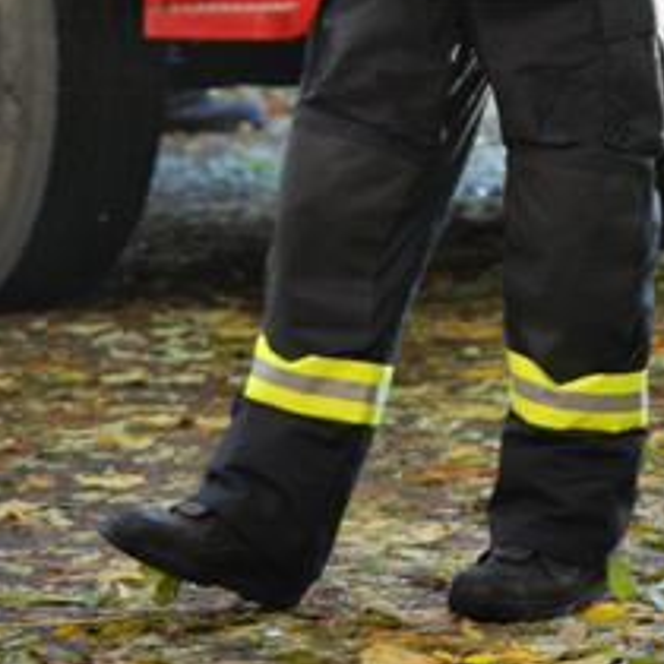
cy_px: -141
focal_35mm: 426
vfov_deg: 4.1
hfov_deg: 4.1
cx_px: 501
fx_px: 9253
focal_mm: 105
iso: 400
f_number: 4.8
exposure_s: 1/100
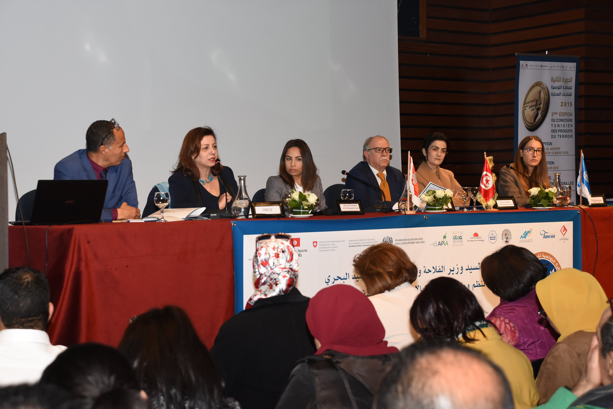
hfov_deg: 28.1
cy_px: 204
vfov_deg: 18.9
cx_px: 306
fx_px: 1226
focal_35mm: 72
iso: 1000
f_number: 5.6
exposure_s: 1/160
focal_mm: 48
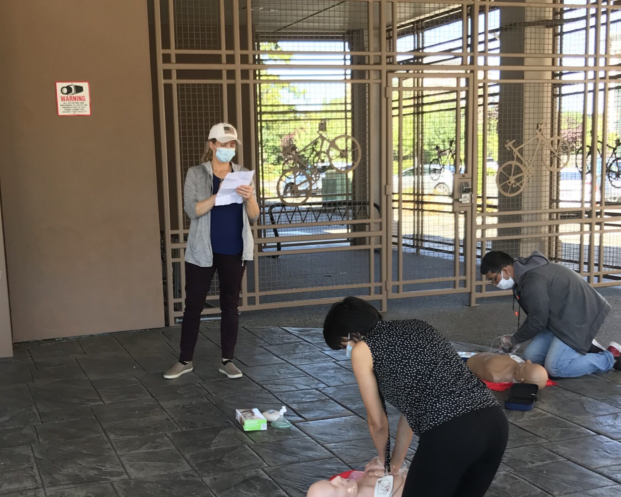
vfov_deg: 31.9
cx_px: 242
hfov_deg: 39.3
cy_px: 311
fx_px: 864
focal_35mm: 47
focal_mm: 3.99
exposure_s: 1/120
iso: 25
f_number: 1.8
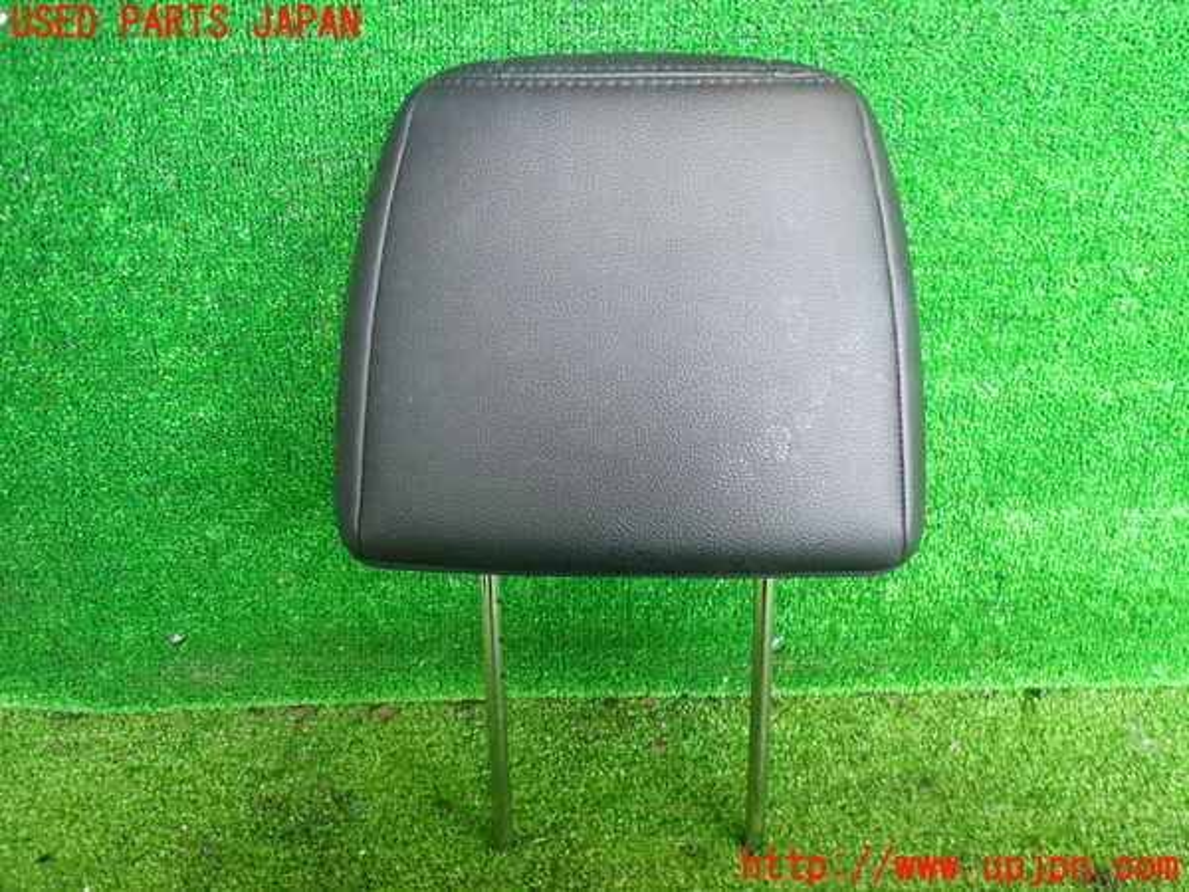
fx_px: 1030
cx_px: 594
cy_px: 446
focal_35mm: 30
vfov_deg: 46.8
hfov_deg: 60.0
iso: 200
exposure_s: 1/40
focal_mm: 5.4
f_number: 2.3
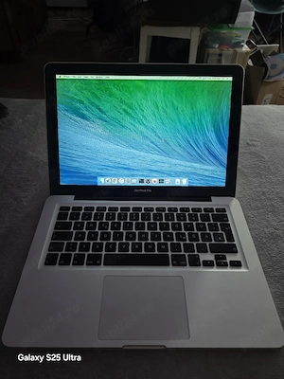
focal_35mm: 23
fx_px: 252
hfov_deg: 58.9
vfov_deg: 73.9
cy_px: 190
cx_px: 142
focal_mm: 6.3
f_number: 1.7
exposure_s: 1/54.3
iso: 500
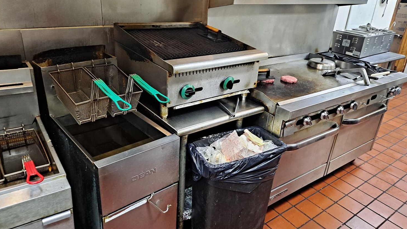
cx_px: 207
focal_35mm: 28
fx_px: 302
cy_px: 104
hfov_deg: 67.9
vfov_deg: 41.5
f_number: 2
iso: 320
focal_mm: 4.6
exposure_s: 1/24
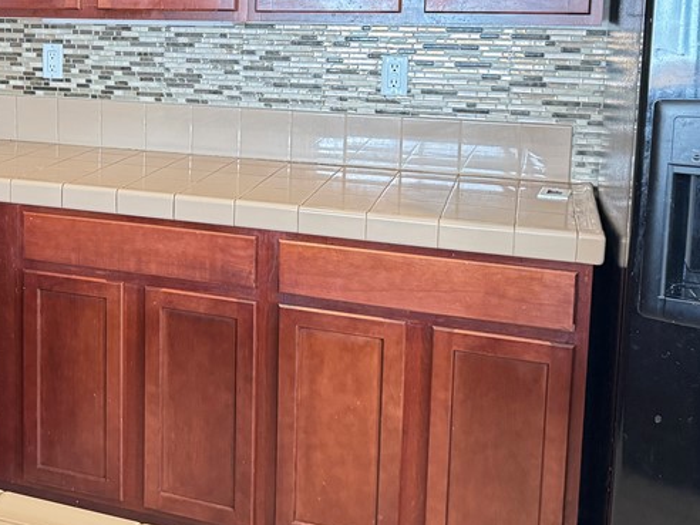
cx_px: 94
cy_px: 100
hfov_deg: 36.2
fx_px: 1011
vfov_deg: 28.4
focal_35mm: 50
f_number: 1.78
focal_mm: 6.76
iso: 640
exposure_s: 1/40
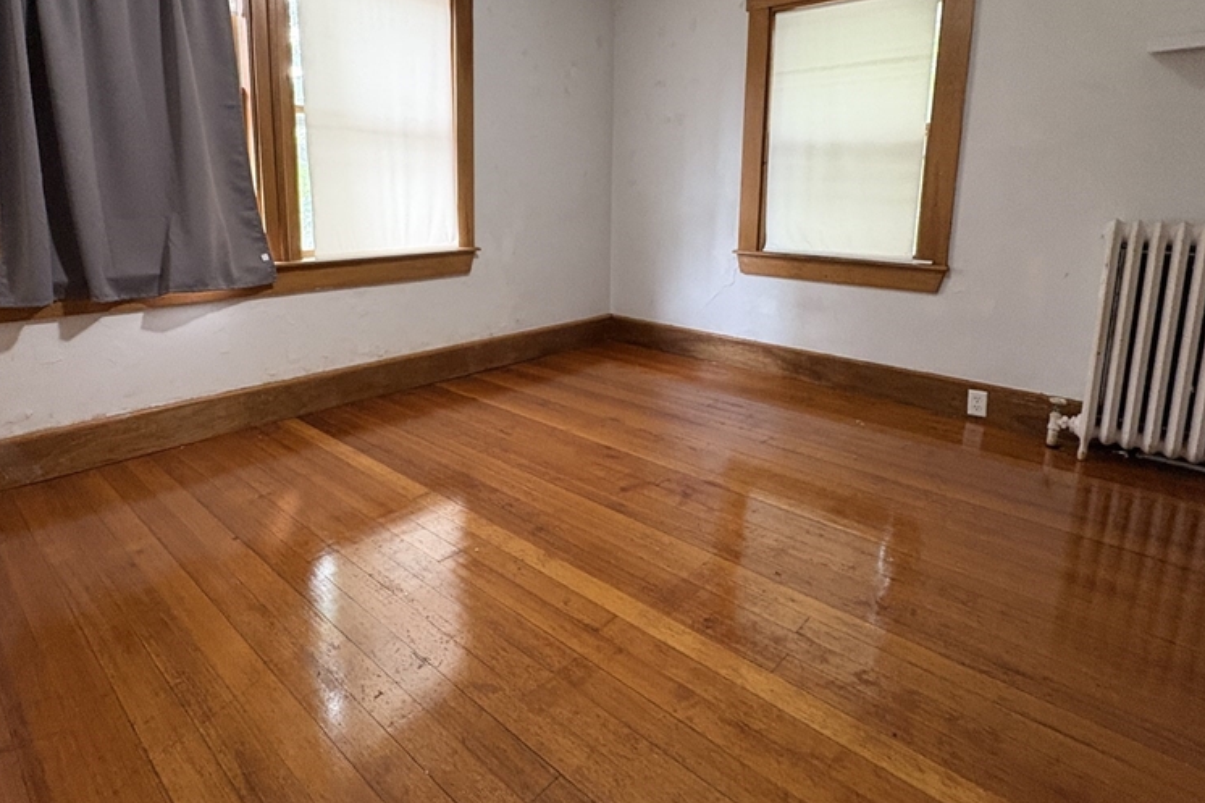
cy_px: 296
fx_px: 669
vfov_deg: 61.0
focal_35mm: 20
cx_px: 564
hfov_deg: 83.9
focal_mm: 2.22
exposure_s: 1/60
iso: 500
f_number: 2.2
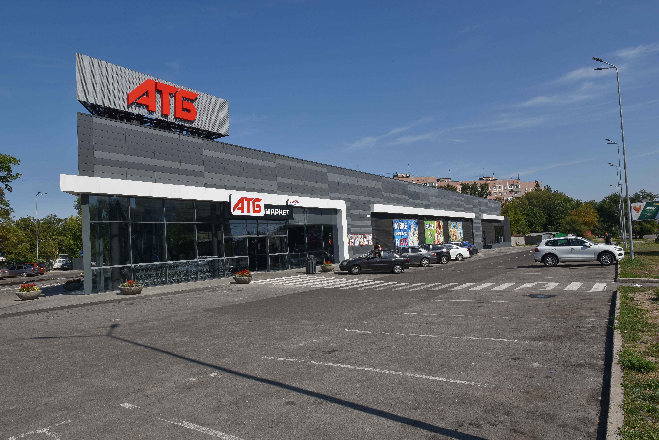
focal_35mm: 24
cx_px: 330
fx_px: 439
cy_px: 220
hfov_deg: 73.7
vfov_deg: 53.2
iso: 80
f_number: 14
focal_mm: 24
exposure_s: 1/160
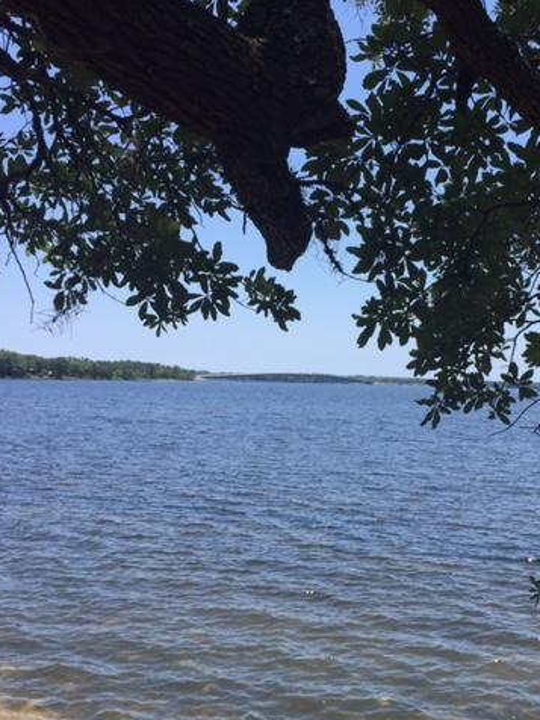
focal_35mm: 39
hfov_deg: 36.5
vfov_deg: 47.9
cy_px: 362
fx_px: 811
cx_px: 348
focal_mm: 4.15
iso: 32
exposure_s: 1/1721
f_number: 2.2
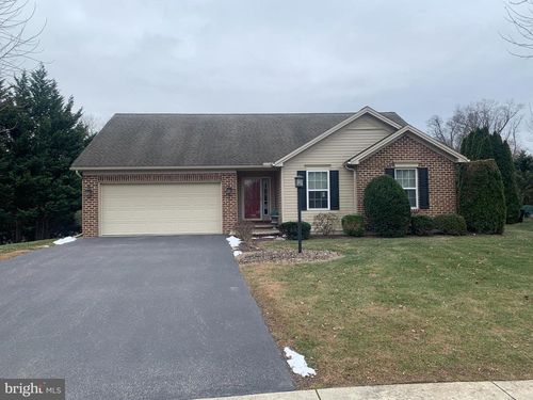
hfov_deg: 67.3
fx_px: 400
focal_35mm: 26
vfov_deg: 53.1
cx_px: 266
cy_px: 200
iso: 25
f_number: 1.8
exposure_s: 1/802
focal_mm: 4.25
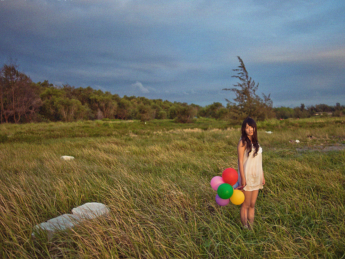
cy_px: 129
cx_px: 185
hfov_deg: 47.8
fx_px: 389
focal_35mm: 39
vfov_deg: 36.8
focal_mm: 35
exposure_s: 1/500
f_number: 2.2
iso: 100
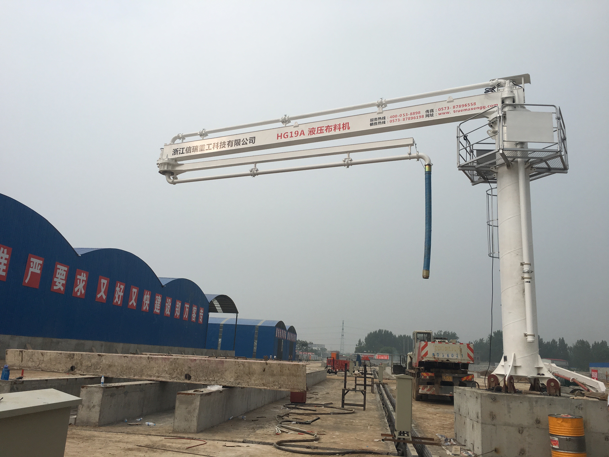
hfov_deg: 61.7
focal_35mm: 29
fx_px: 510
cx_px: 304
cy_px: 228
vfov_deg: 48.2
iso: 25
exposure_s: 1/1479
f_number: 2.2
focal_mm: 4.15
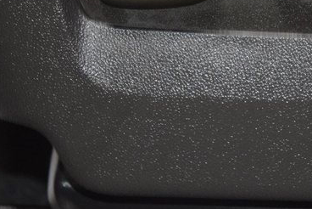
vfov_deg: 4.7
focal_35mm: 292
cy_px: -62
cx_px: 289
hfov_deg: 7.0
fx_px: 2533
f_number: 4.5
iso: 2800
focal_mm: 70
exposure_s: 1/50
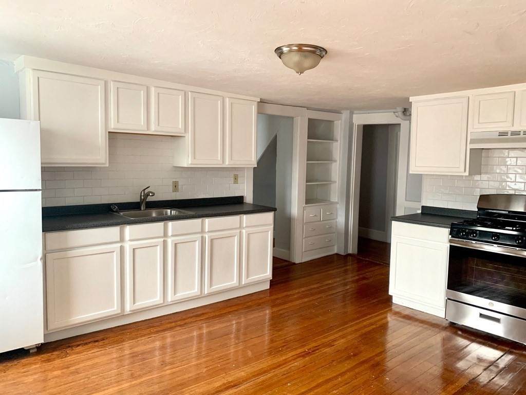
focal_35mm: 26
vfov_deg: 53.1
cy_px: 198
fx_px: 395
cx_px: 263
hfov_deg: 67.3
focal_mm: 4.25
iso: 320
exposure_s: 1/60
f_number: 1.8
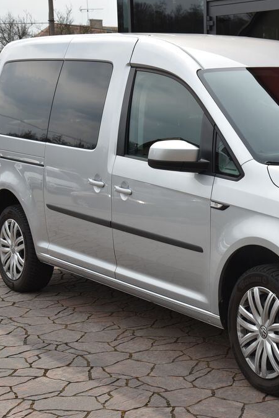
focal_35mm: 79
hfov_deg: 16.9
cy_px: 211
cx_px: 285
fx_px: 917
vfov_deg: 25.7
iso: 500
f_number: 10
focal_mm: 52
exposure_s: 1/400
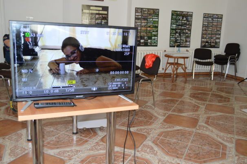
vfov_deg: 39.8
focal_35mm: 33
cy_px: 82
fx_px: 226
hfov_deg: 57.3
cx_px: 124
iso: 800
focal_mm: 22
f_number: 5
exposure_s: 1/100
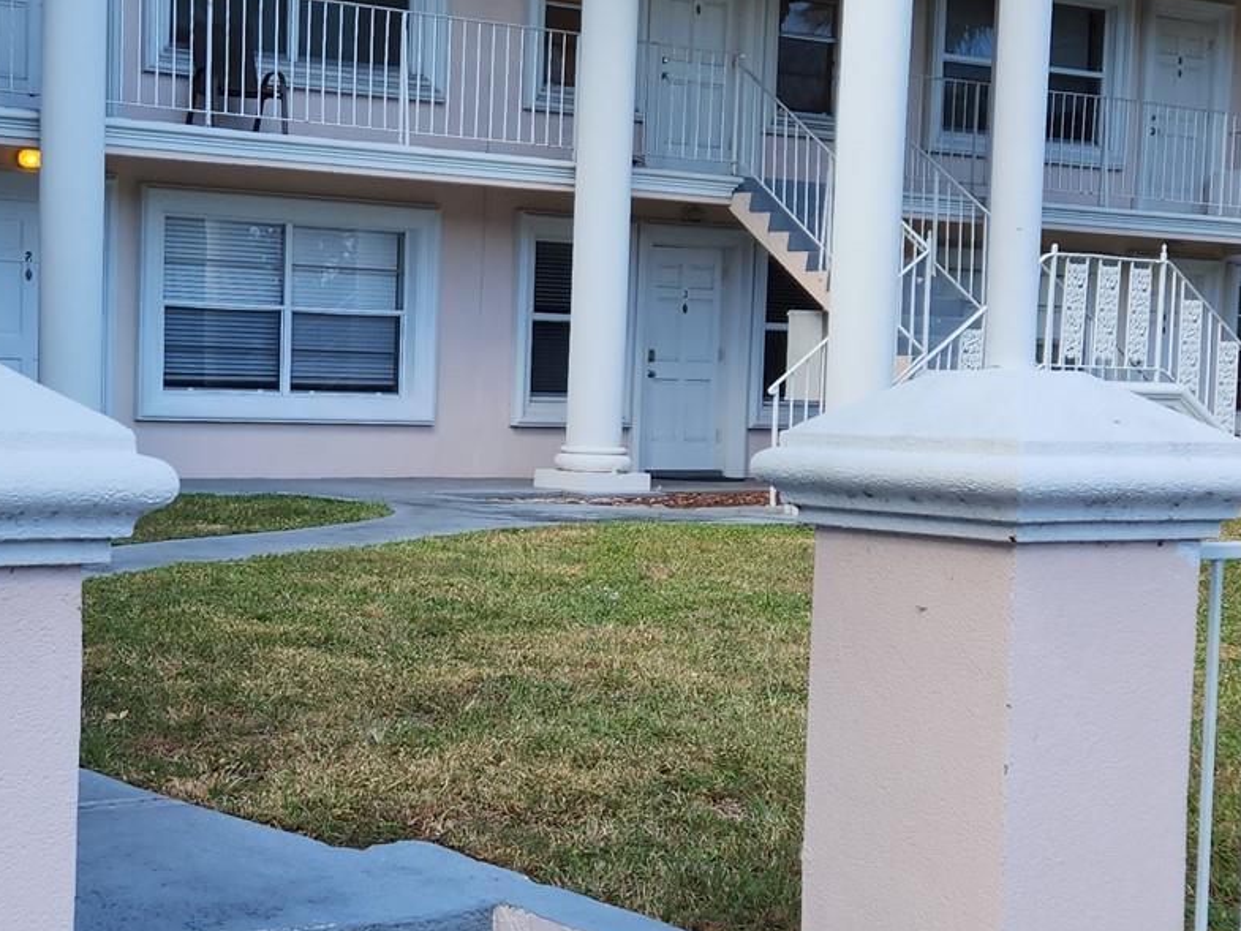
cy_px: 492
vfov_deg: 24.4
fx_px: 2151
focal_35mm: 60
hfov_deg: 31.8
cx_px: 359
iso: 20
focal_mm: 5.4
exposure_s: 1/550
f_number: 1.8
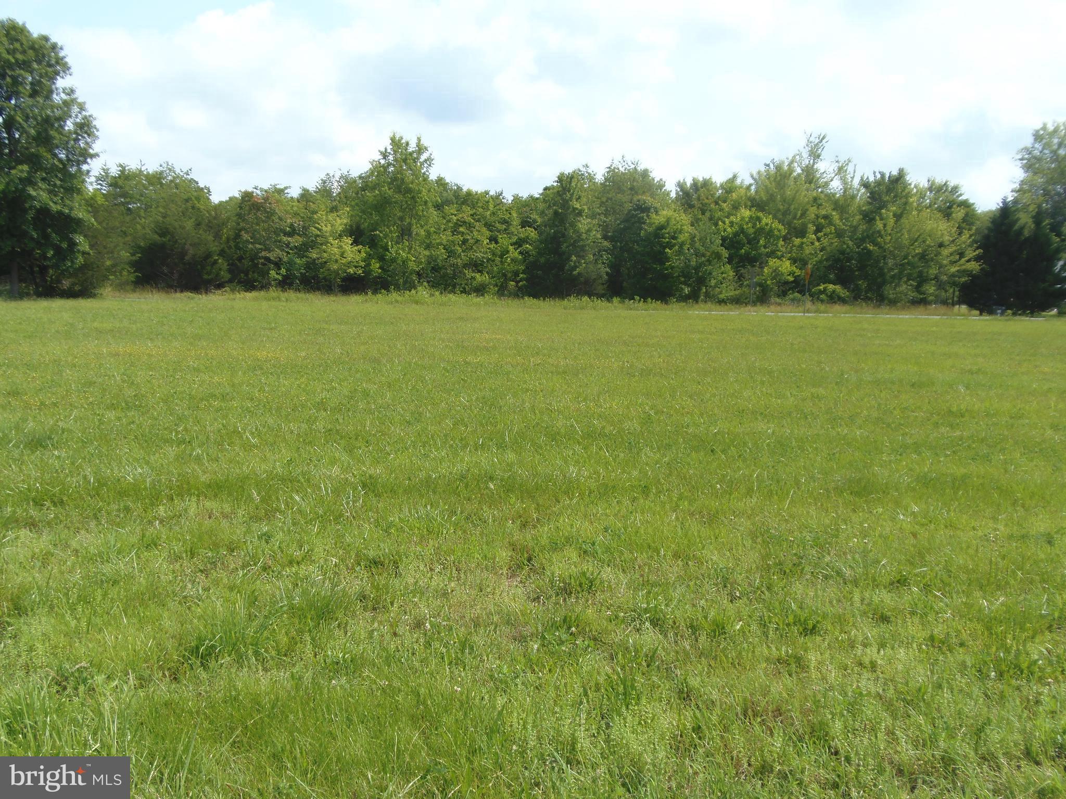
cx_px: 533
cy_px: 400
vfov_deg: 40.7
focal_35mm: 35
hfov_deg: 52.6
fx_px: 1078
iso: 64
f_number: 3.4
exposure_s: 1/640
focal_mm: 6.5
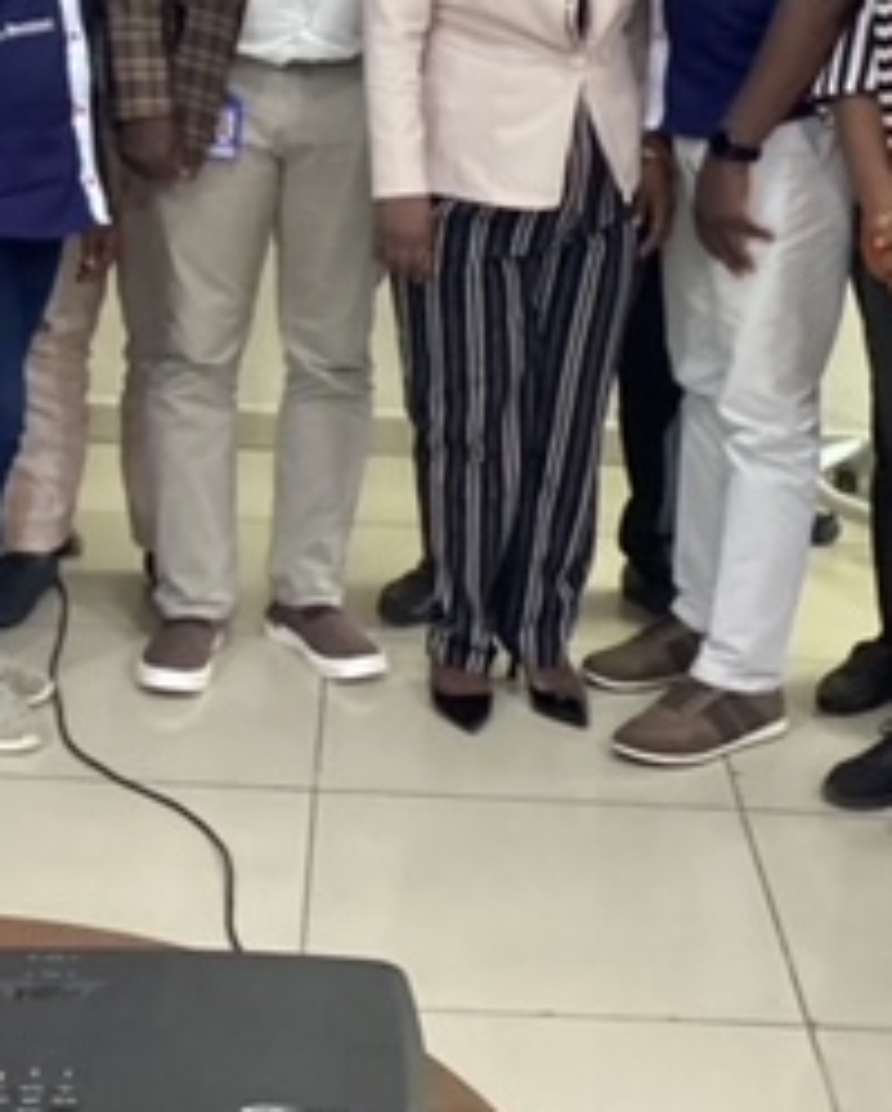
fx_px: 2569
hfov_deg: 19.7
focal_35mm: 78
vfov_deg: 23.8
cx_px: 417
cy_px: 139
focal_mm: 3.3
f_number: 2.4
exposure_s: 1/30
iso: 500
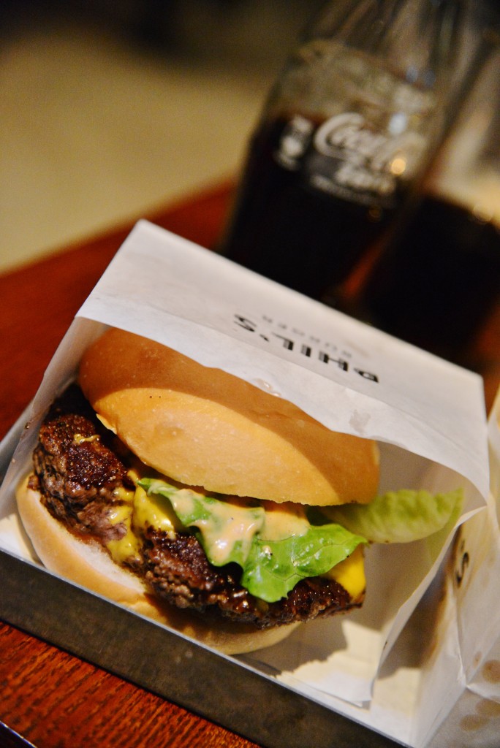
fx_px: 1456
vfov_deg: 28.8
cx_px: 250
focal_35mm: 70
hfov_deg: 19.5
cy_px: 374
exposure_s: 1/80
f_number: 4
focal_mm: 70
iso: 6400
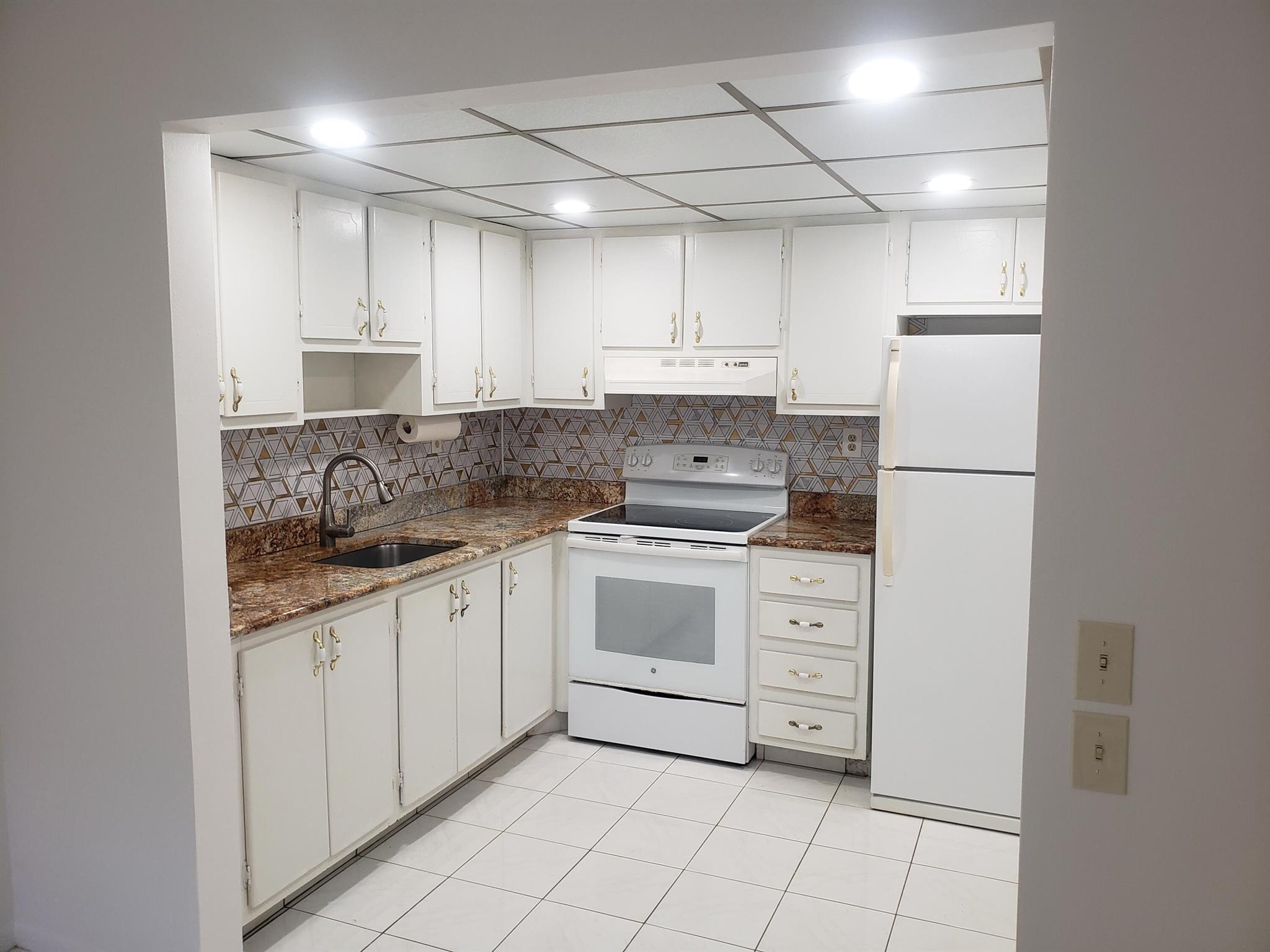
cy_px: 476
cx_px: 635
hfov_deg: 67.3
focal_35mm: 26
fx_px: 954
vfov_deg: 53.1
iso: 125
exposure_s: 1/60
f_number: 2.4
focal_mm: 4.3
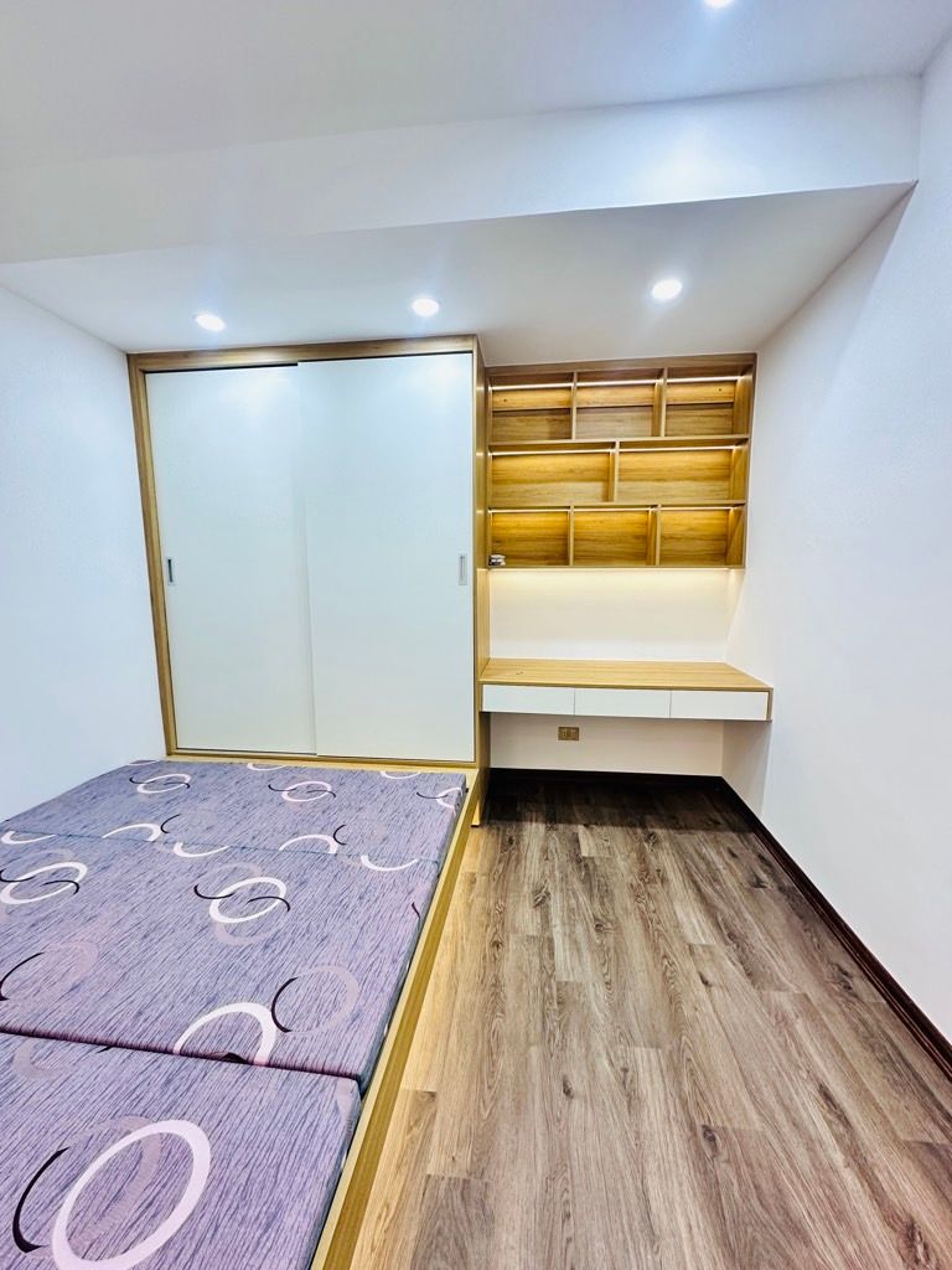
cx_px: 476
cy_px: 635
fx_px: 513
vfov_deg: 102.1
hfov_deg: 85.7
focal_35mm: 14
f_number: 2.2
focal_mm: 2.22
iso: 400
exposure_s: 1/50
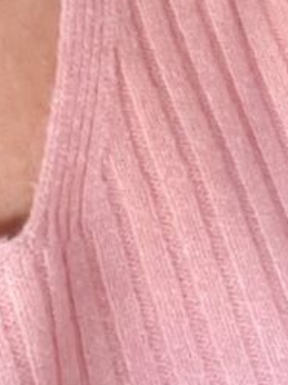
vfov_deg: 14.9
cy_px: -183
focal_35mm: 123
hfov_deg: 12.0
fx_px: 1367
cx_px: 40
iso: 640
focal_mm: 2.71
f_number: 2.2
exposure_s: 1/30
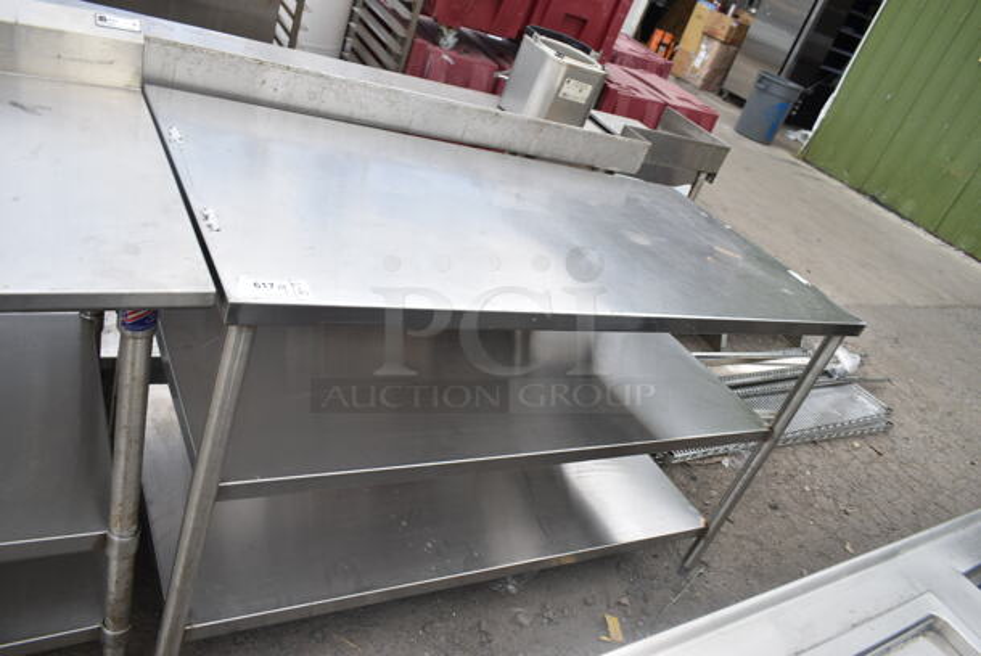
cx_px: 490
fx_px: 736
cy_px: 328
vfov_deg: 48.0
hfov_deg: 67.3
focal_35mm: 27
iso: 100
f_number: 5.6
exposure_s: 1/125
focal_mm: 18
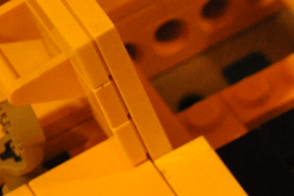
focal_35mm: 266
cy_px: 347
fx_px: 2166
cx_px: 441
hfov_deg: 7.6
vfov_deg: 5.1
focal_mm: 35
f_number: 5
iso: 1600
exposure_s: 1/8
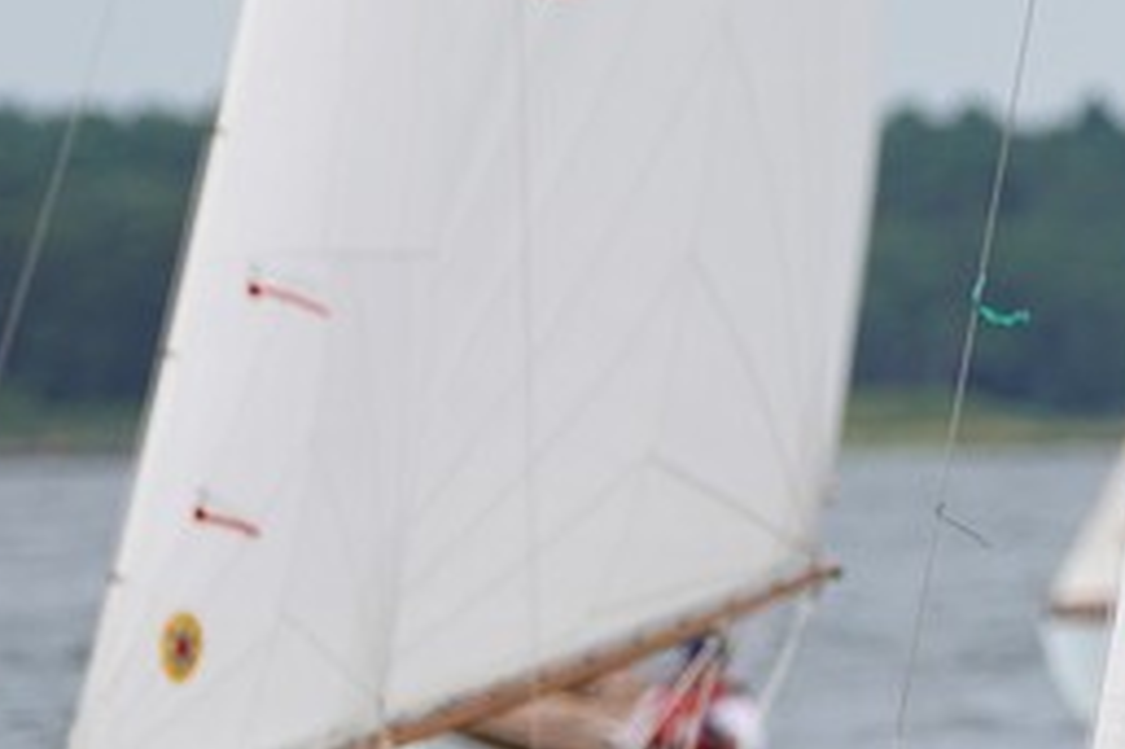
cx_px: 1331
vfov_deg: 1.0
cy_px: 589
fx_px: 41239
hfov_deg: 1.6
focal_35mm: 1321
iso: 200
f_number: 5.6
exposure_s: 1/1250
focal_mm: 283
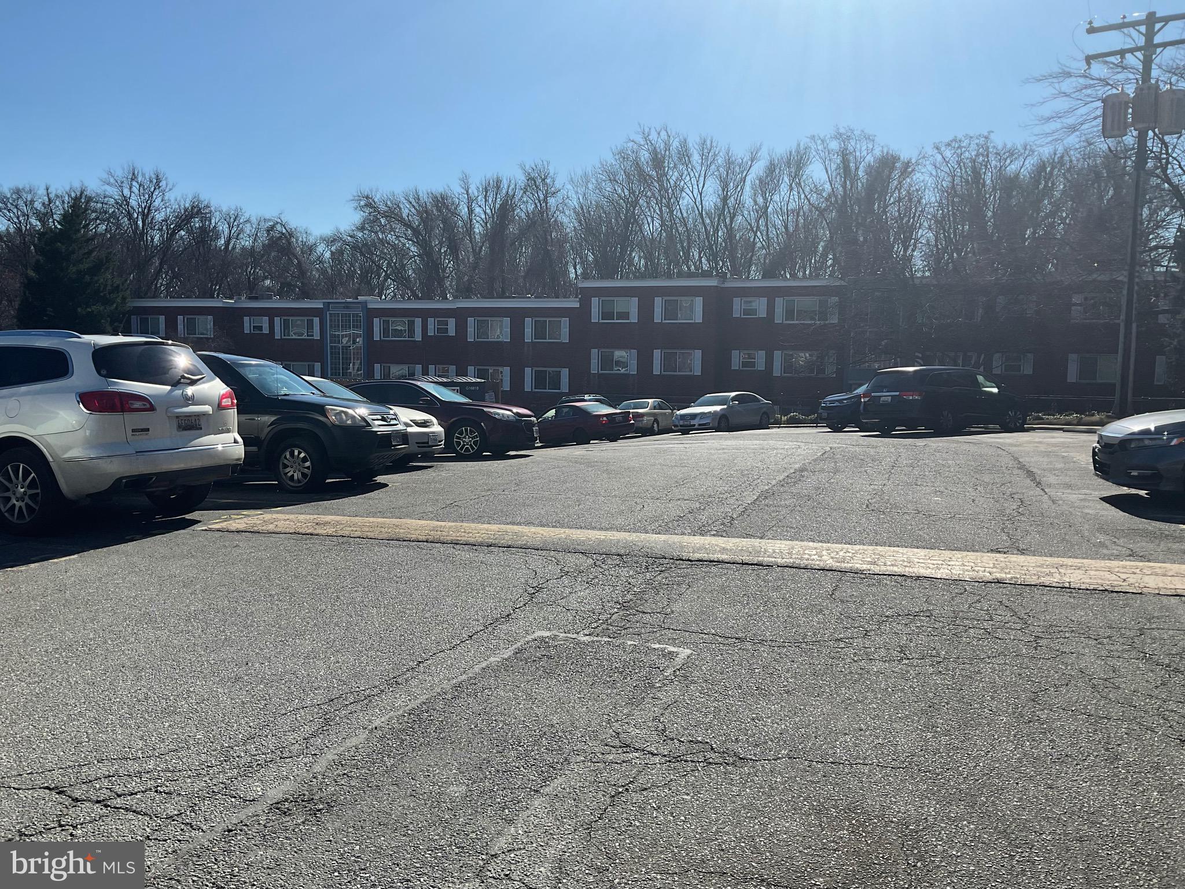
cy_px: 444
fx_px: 993
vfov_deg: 48.2
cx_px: 592
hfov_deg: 61.7
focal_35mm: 29
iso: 16
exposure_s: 1/2959
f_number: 1.8
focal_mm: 3
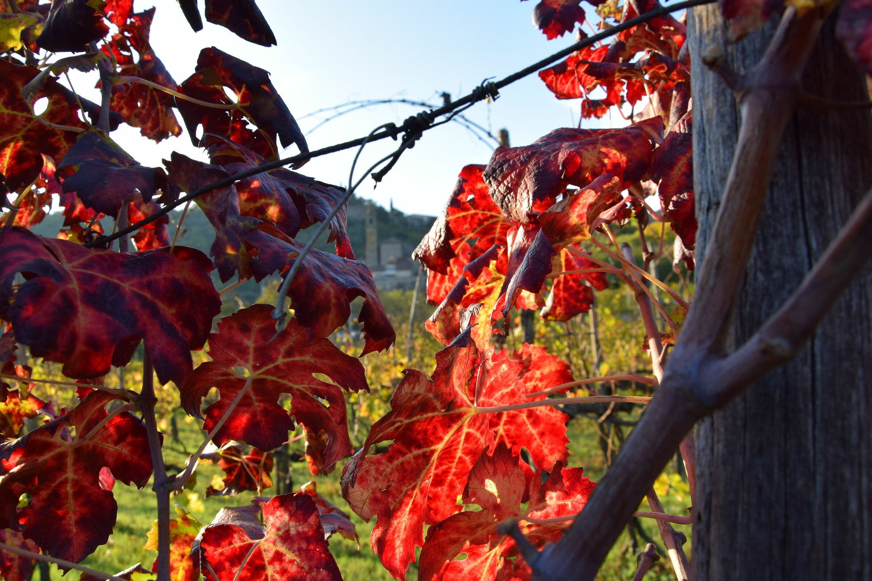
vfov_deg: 25.8
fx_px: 1272
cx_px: 436
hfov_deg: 37.9
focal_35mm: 52
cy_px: 290
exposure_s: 1/320
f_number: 10
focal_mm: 35
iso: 400
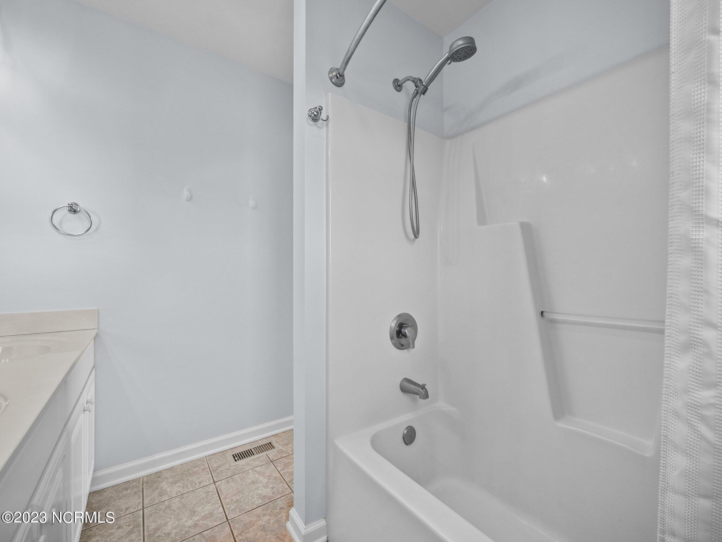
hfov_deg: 102.1
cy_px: 271
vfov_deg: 85.7
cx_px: 361
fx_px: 292
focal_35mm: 14
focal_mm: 7
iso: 400
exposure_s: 1/30
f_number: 4
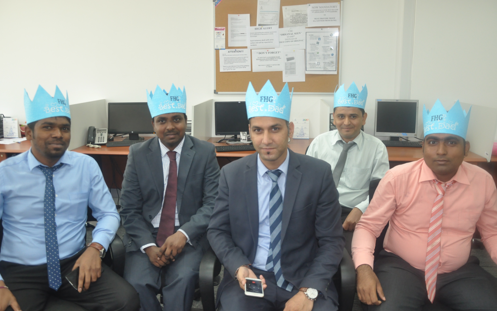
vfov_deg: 44.5
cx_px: 248
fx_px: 379
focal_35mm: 28
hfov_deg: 66.5
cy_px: 149
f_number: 4
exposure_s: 1/30
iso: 800
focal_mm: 18
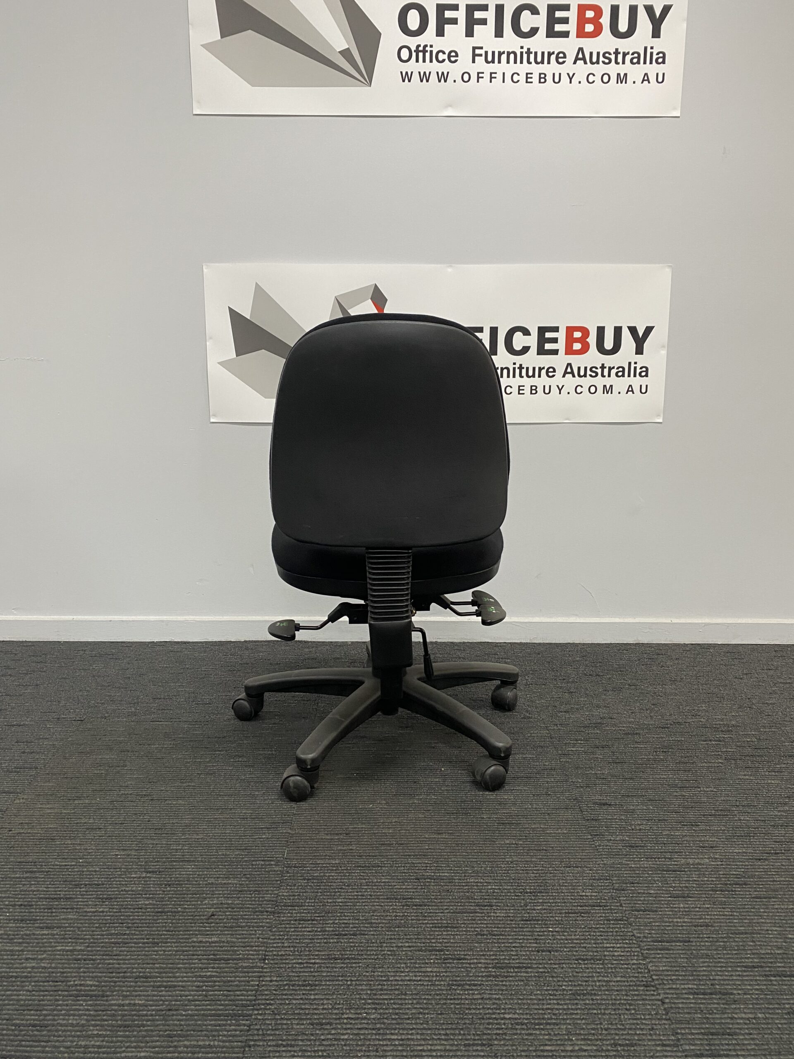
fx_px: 795
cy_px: 530
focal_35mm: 26
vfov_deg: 67.3
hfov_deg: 53.1
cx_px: 397
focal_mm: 4.25
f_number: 1.8
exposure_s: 1/50
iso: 125
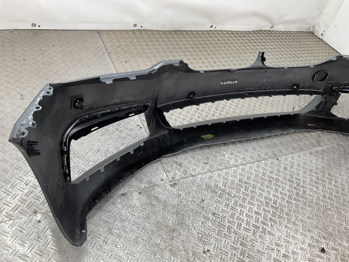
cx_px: 174
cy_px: 131
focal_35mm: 29
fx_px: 292
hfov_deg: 61.7
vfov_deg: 48.2
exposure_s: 1/100
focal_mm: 3
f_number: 1.8
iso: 25
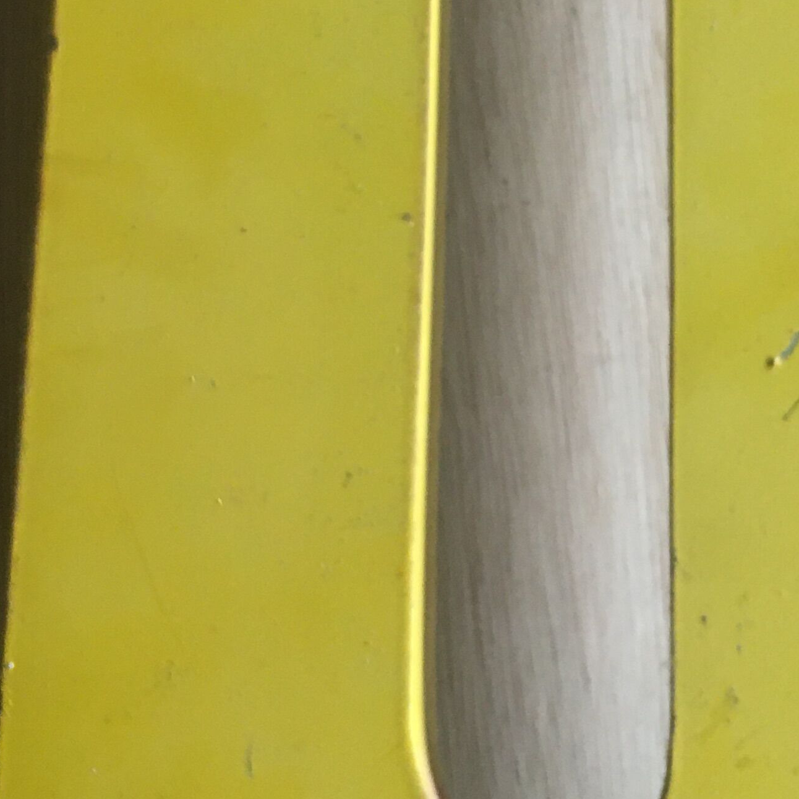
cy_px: 226
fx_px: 2089
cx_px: 566
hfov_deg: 21.5
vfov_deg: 21.5
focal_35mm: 80
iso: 125
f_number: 2.2
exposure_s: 1/33
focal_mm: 4.15
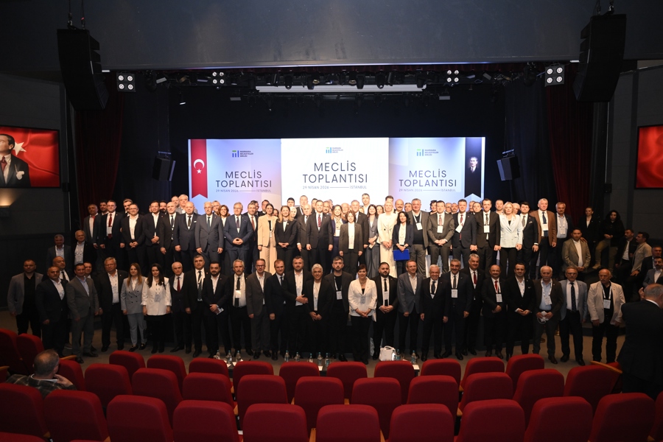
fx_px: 442
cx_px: 332
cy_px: 221
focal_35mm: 24
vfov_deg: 53.1
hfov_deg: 73.7
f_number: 4.5
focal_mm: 24
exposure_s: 1/200
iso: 1600
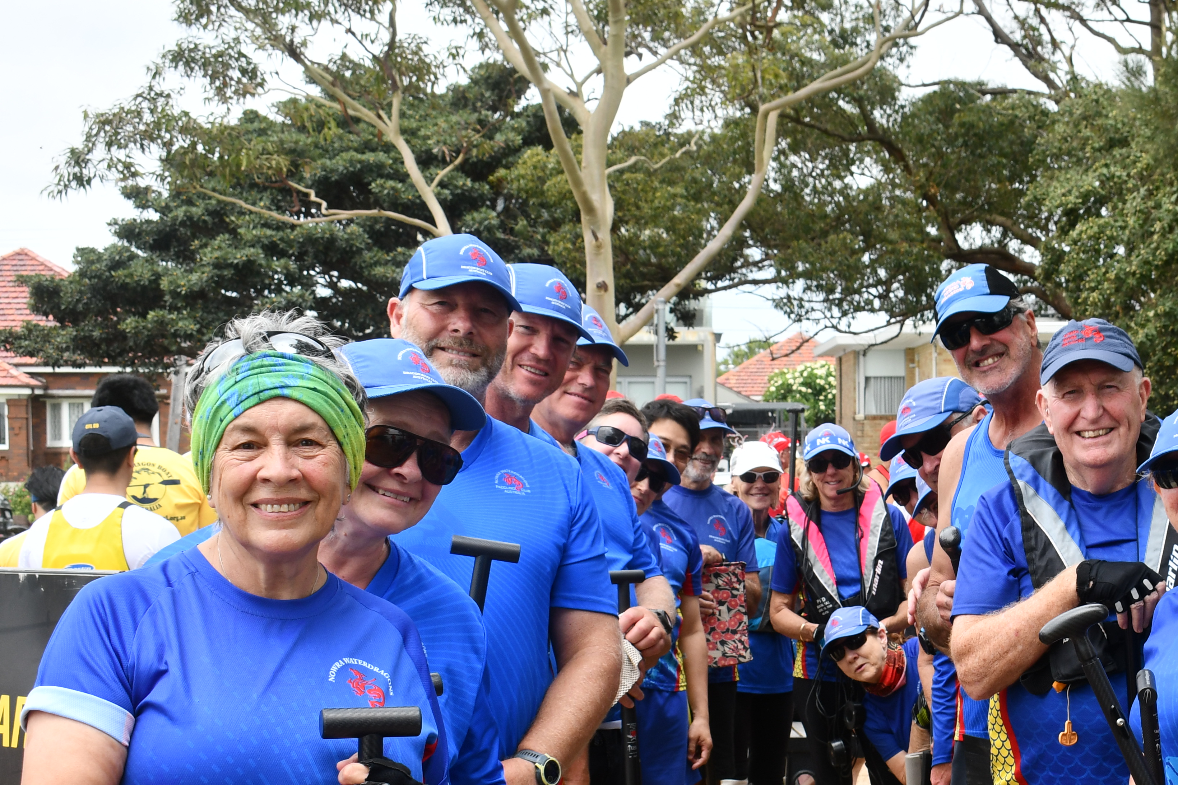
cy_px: 629
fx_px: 2389
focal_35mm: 73
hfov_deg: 27.0
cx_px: 994
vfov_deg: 18.5
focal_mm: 29
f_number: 8
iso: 200
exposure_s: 1/250
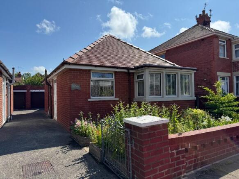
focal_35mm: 24
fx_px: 166
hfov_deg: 71.6
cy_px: 90
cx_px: 120
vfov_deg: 56.8
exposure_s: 1/5348
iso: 80
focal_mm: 6.76
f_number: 1.78
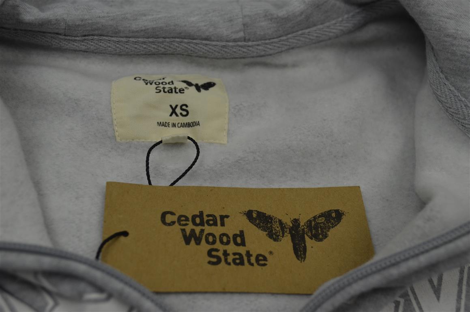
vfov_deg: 28.0
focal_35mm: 48
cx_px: 235
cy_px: 156
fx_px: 625
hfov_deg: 41.2
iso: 400
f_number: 5.6
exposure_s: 1/125
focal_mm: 32
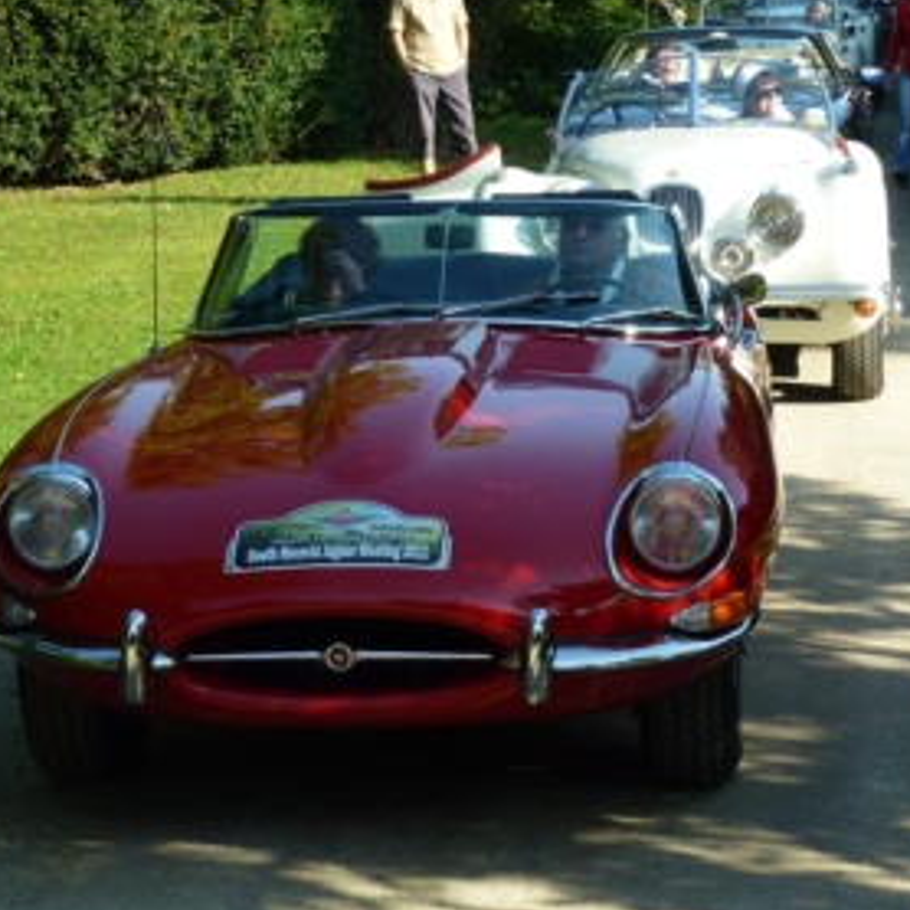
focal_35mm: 113
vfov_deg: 15.3
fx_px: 3361
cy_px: 118
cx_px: 519
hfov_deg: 15.4
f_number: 4.7
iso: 100
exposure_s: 1/250
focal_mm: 12.7
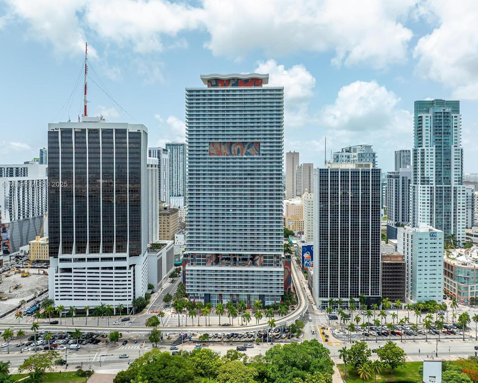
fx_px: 368
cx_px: 227
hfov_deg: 66.0
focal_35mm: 26
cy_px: 185
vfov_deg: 54.9
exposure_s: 1/200
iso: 100
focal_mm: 12.29
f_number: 4
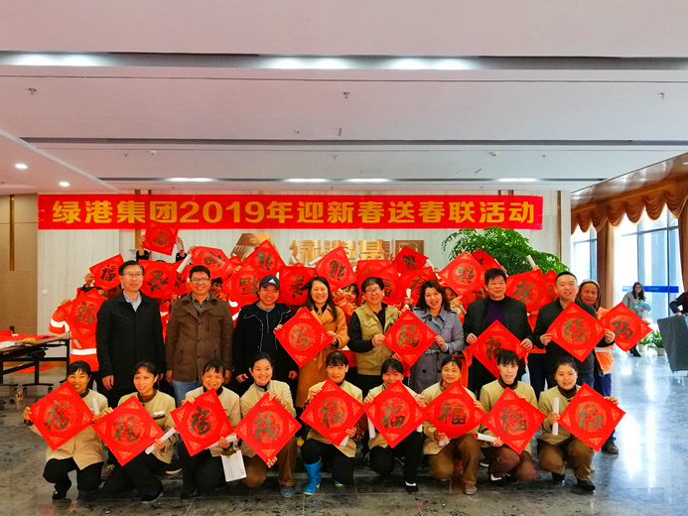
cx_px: 336
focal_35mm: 30
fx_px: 596
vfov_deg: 46.8
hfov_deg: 59.9
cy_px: 276
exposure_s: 1/40
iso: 200
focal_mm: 3.81
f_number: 2.2
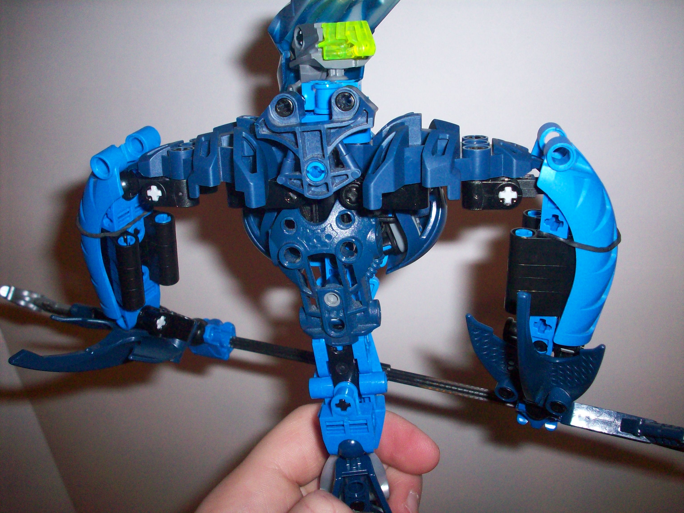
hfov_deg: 50.1
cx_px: 342
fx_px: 731
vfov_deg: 38.7
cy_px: 256
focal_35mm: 37
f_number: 2.8
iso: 160
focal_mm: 6.2
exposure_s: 1/64
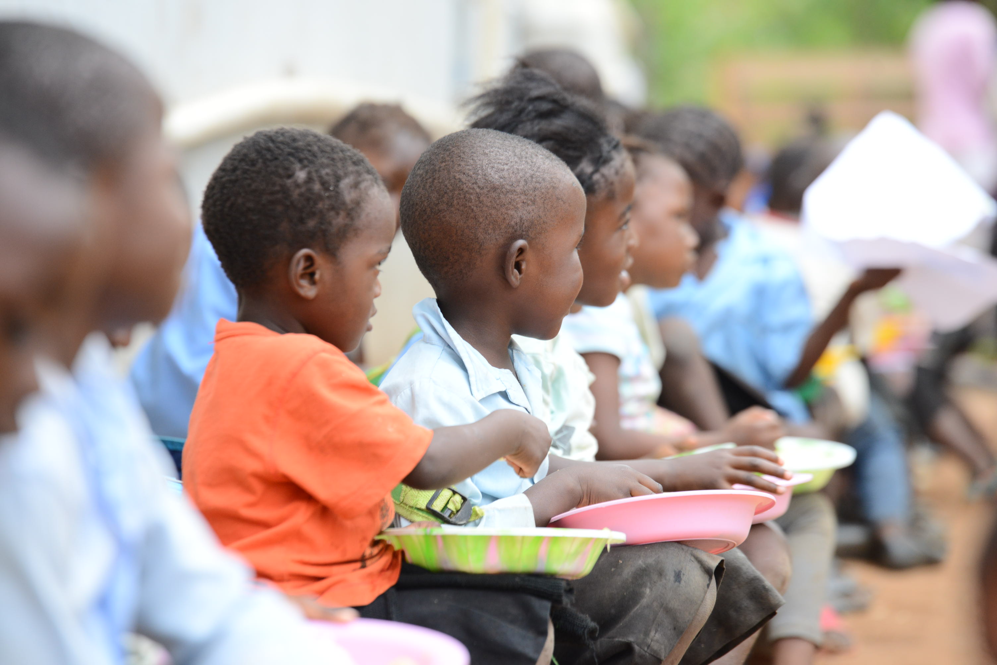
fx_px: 5541
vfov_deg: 6.9
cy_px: 332
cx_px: 498
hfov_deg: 10.3
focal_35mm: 200
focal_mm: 200
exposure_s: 1/2000
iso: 1000
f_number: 3.2
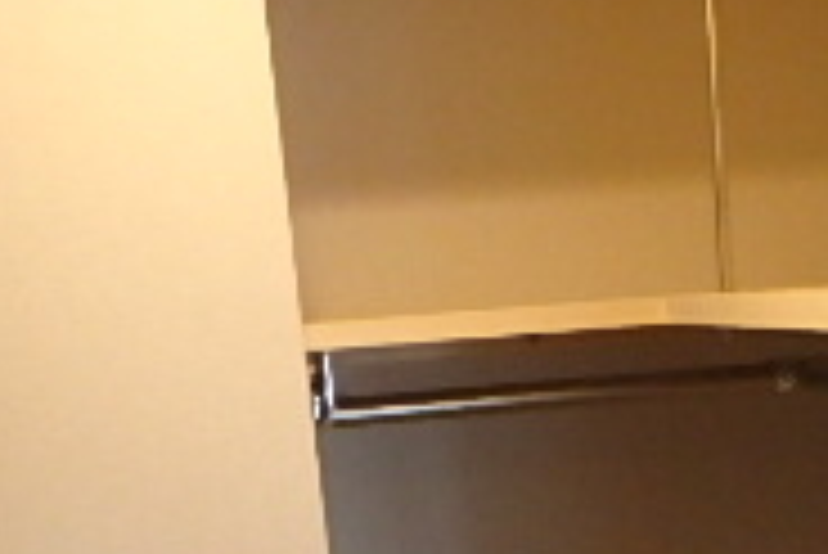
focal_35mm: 76
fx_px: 1749
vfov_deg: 15.8
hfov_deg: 26.3
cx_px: 621
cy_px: 937
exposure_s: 1/30
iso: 500
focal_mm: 3.7
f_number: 3.5
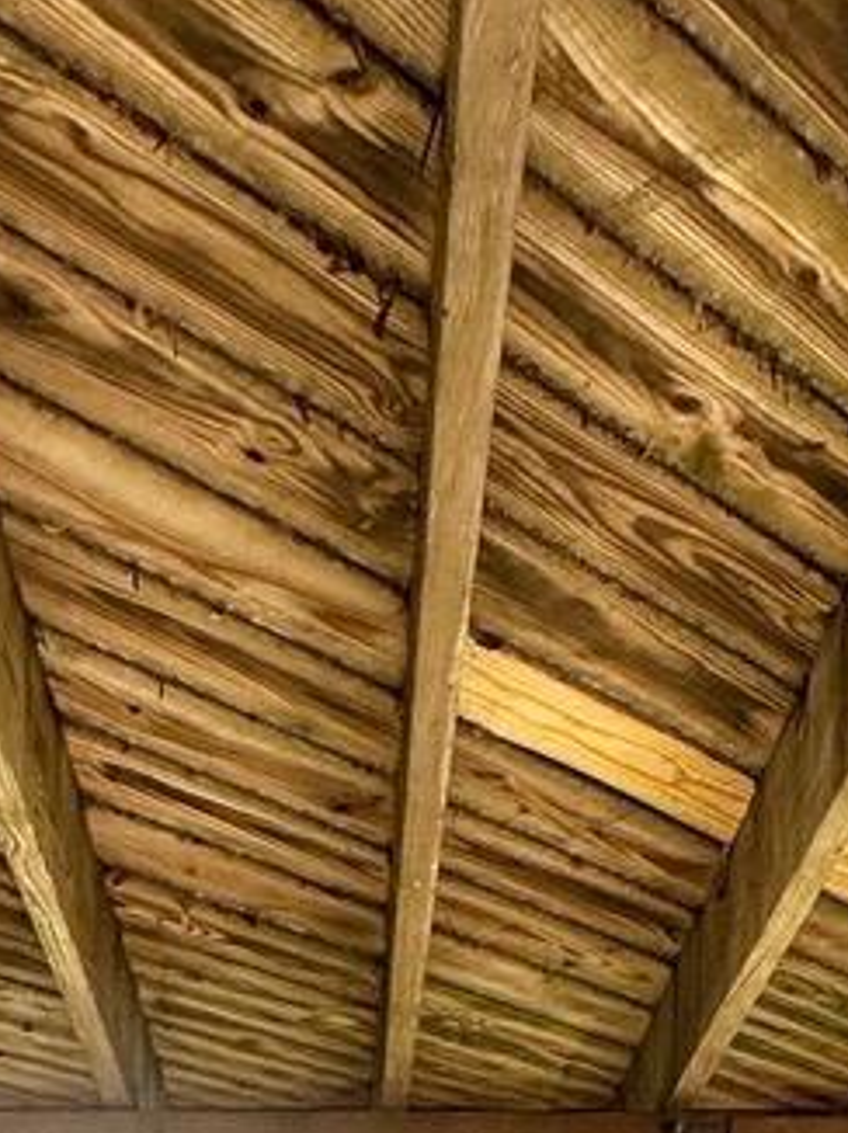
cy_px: 1769
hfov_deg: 22.1
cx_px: 292
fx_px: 2159
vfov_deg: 22.9
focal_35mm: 66
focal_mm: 2.22
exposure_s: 1/367
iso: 40
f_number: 2.2
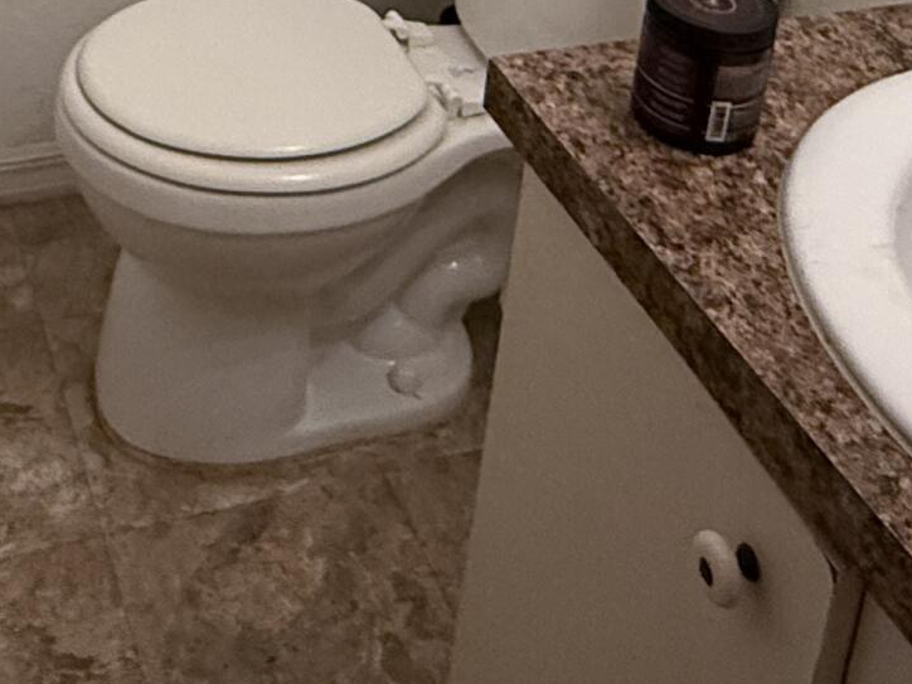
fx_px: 1528
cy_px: -362
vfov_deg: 21.1
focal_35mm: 58
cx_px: 238
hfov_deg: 32.7
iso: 500
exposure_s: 1/60
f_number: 2.2
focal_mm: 2.22
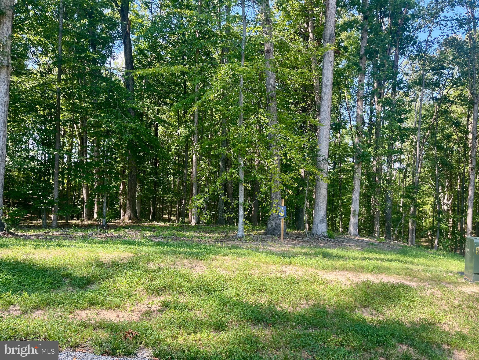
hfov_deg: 67.3
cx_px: 240
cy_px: 180
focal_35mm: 26
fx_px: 360
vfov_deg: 53.1
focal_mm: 5.1
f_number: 1.6
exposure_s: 1/388
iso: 50
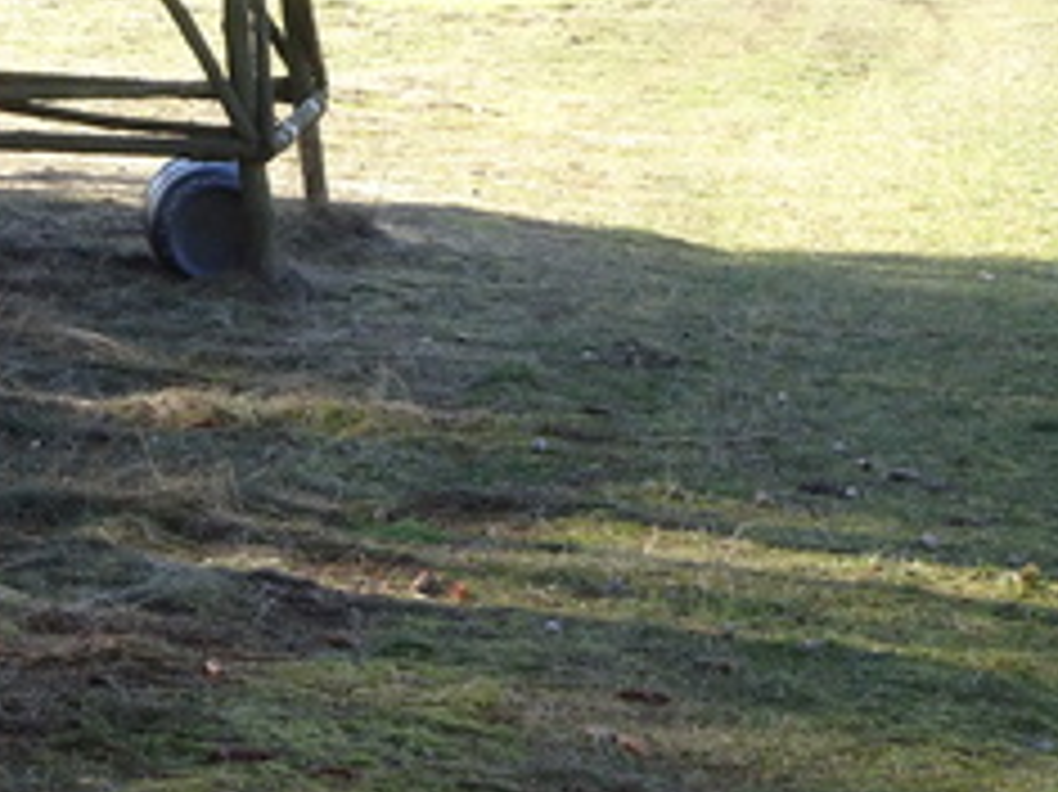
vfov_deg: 10.2
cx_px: -230
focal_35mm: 143
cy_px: -81
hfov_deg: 13.4
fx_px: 4368
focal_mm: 9.52
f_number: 4.5
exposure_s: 1/80
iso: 80
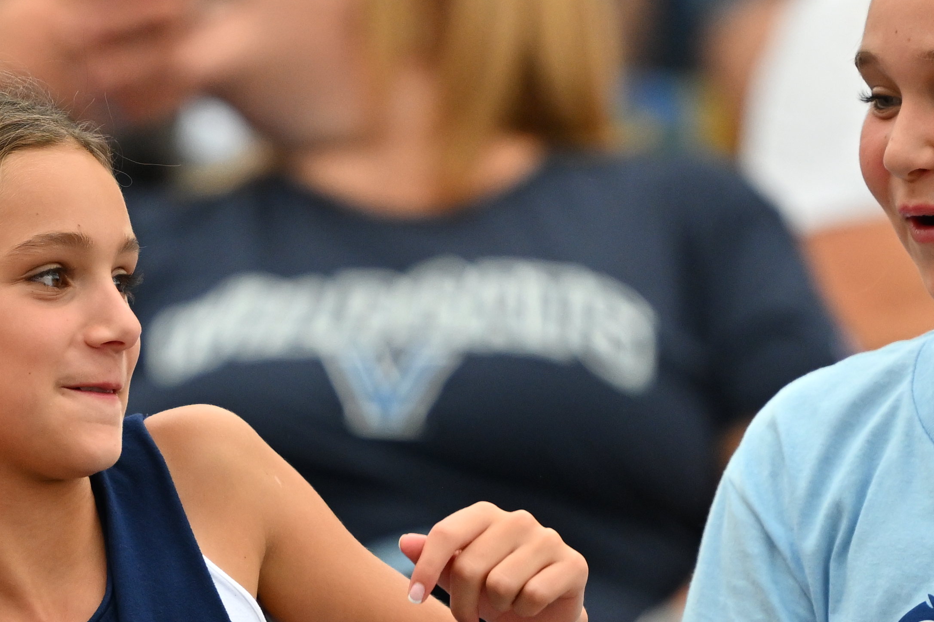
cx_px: 76
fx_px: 39427
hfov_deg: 1.4
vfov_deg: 0.9
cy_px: 713
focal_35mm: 1520
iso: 800
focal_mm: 400
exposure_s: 1/1600
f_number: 2.8
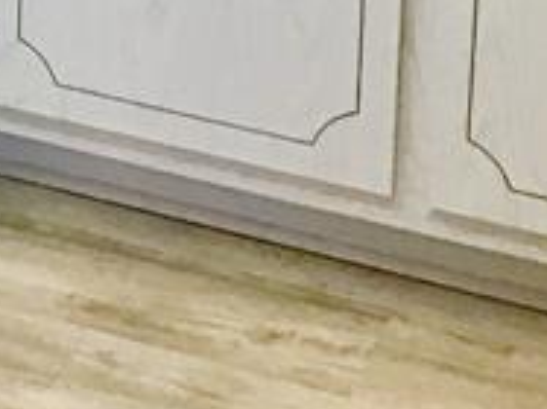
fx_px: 2685
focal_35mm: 170
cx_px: -398
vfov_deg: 7.9
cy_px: -687
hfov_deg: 11.0
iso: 32
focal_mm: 3.3
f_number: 2.4
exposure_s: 1/30
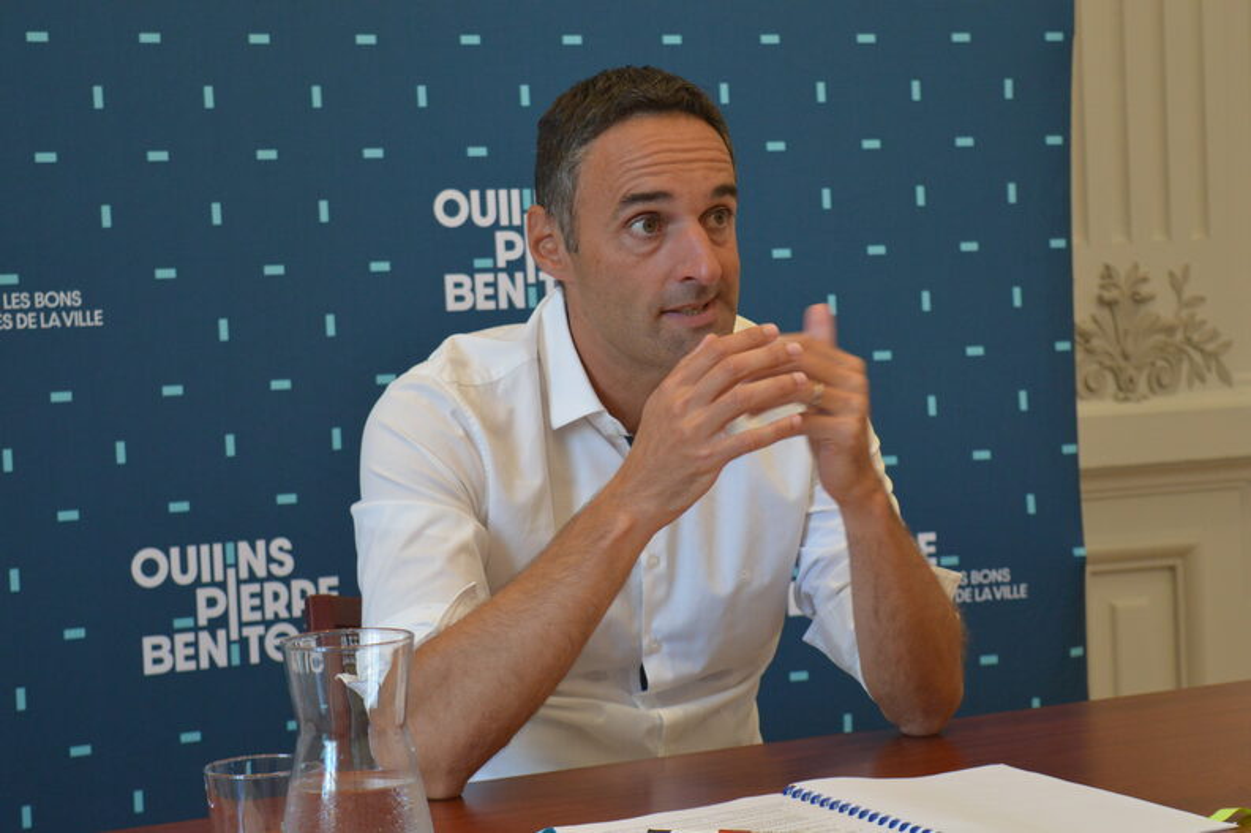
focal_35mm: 75
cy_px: 416
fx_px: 2605
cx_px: 626
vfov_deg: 18.2
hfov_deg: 27.0
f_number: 5.6
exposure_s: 1/60
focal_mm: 50
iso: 1000
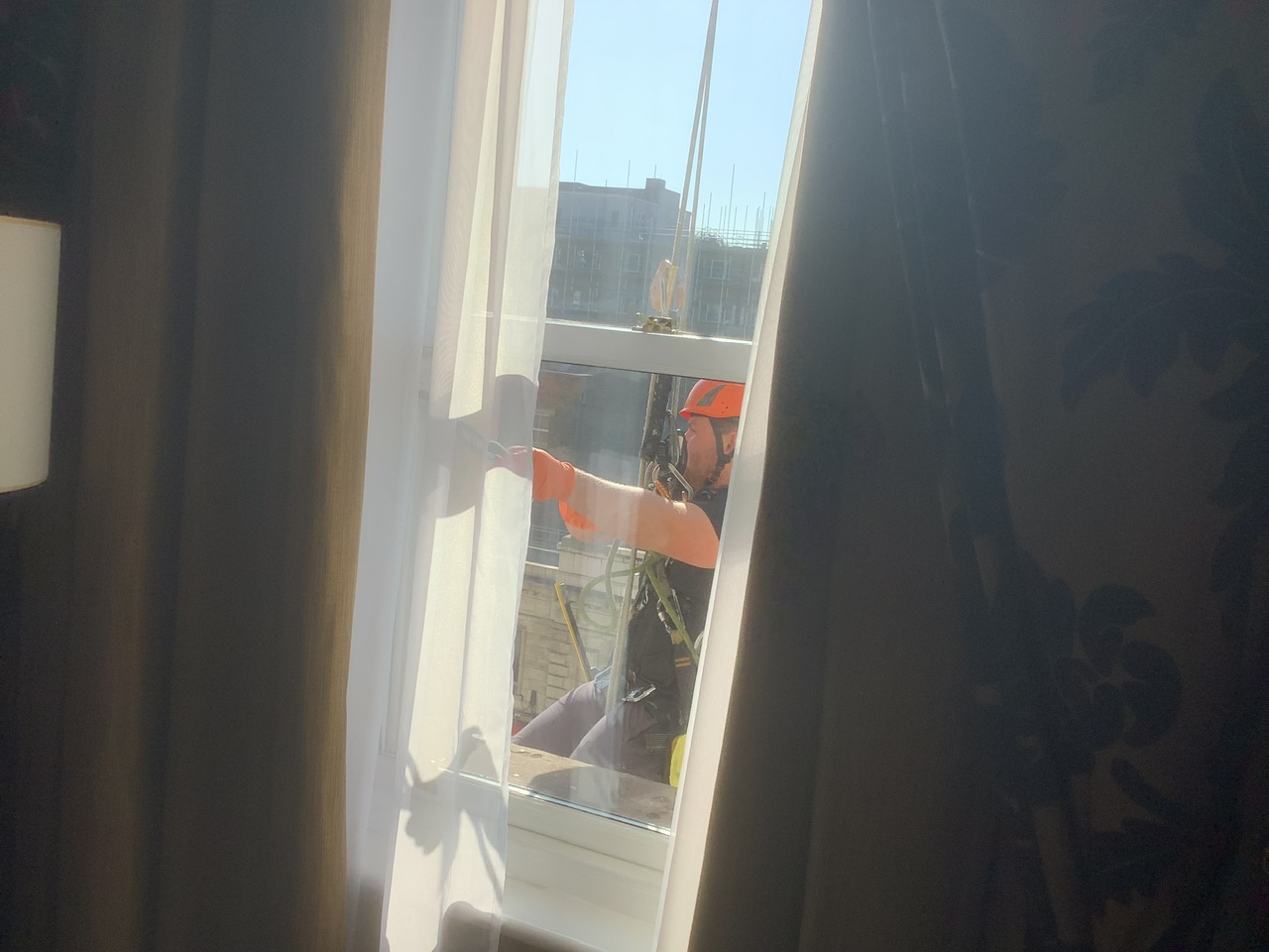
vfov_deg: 45.4
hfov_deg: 58.4
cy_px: 476
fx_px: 1136
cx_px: 634
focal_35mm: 31
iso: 25
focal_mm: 3.3
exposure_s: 1/627
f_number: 2.4
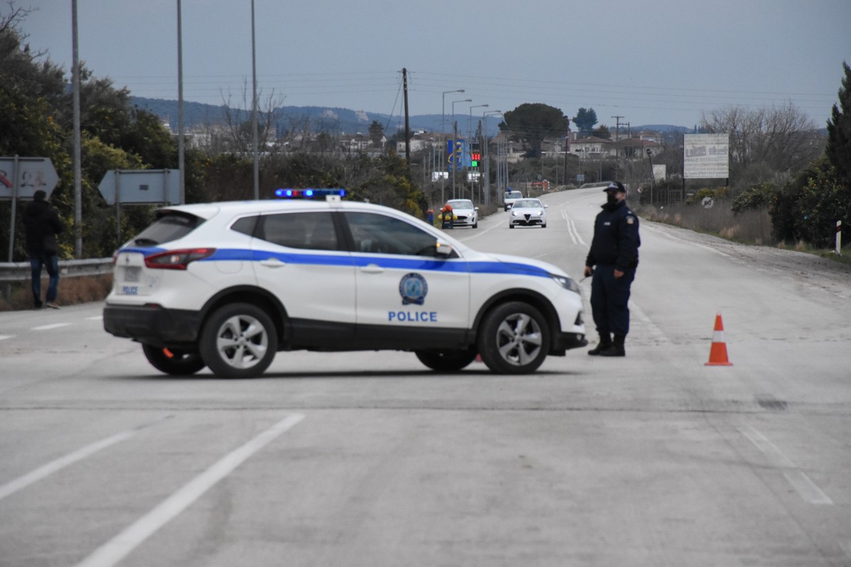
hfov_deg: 9.8
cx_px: 426
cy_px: 284
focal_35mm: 210
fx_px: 4964
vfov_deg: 6.5
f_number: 9
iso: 3200
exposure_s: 1/5000
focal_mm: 140
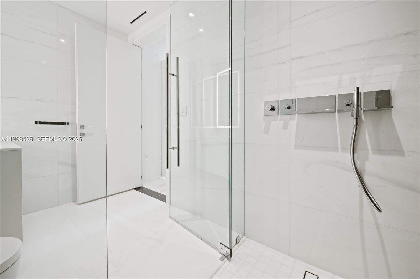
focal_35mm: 14
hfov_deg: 104.3
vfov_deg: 81.1
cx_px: 210
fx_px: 163
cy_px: 140
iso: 200
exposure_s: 1/8
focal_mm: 14
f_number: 8
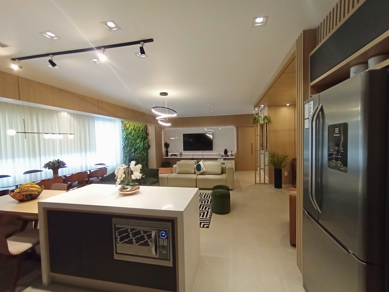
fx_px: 180
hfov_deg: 94.5
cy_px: 146
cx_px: 194
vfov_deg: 78.1
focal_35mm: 16
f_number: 2.2
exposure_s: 1/60
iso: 224
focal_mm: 1.65
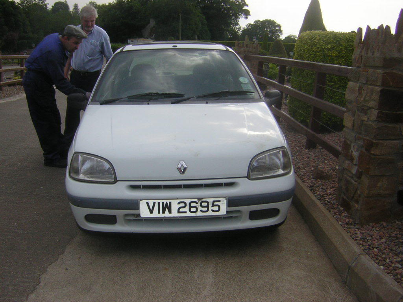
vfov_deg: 39.7
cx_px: 202
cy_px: 151
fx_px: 419
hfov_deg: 51.4
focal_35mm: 36
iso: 50
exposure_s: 1/300
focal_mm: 4.7
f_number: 5.2
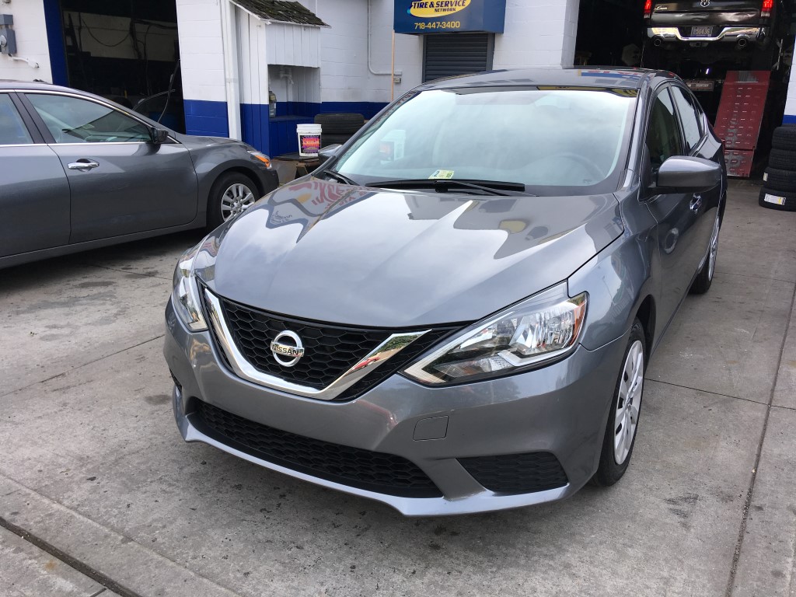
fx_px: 667
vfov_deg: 48.2
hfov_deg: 61.7
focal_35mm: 29
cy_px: 298
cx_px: 398
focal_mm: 4.15
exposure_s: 1/620
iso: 25
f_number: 2.2
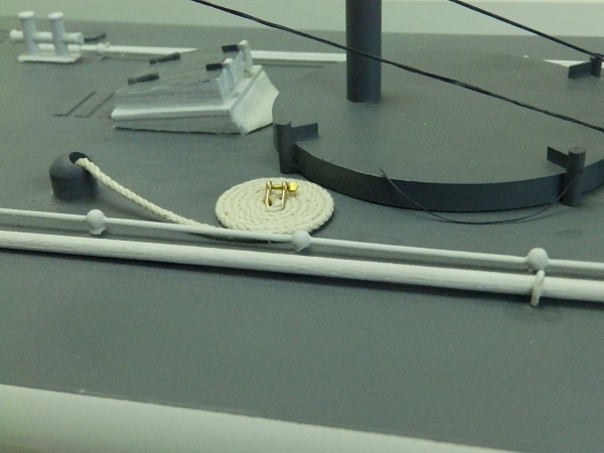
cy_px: 226
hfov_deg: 41.2
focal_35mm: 46
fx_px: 803
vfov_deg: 31.5
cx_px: 302
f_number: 4.2
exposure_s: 1/125
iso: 1600
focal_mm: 8.2
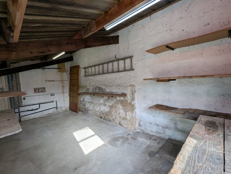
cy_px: 87
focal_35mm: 16
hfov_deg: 94.4
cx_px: 116
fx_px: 107
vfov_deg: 78.2
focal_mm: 2.35
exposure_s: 1/100
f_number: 2.2
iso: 84
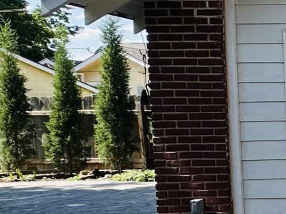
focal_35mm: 71
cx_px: 548
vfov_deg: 20.6
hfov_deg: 19.0
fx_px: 586
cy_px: 148
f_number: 2.2
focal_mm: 2.22
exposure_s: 1/401
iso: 40
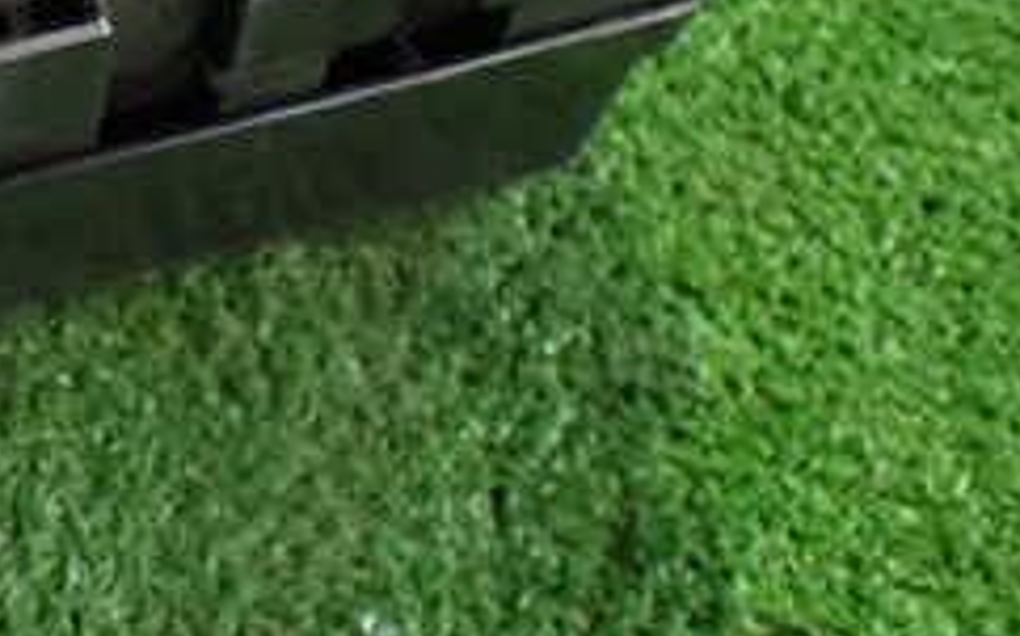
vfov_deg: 16.1
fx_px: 2195
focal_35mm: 79
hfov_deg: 24.2
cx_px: -135
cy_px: -46
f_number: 2.3
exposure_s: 1/40
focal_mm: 5.4
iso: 800
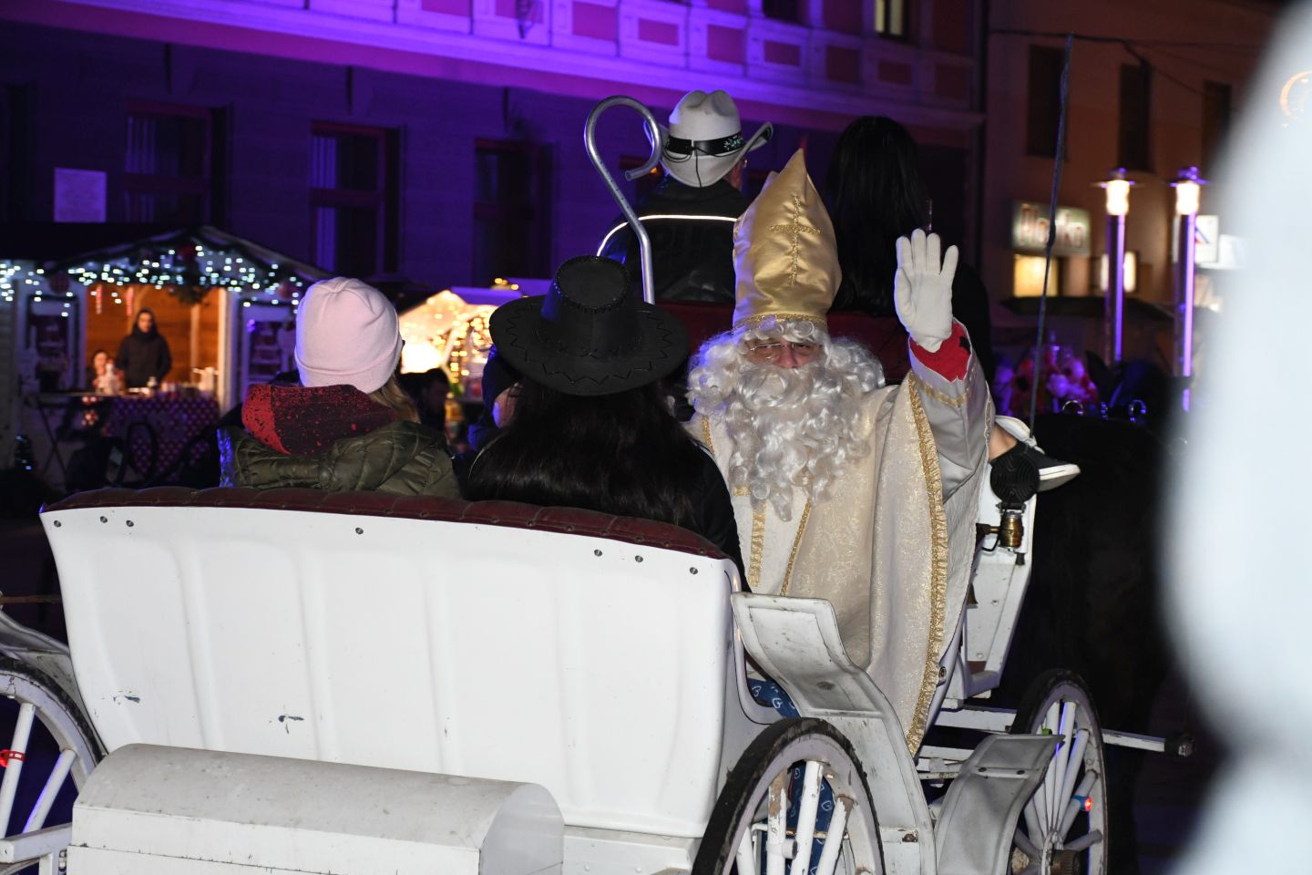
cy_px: 438
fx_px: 2842
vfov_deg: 17.5
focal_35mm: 78
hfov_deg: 26.0
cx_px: 656
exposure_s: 1/80
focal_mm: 52
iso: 2000
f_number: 4.8
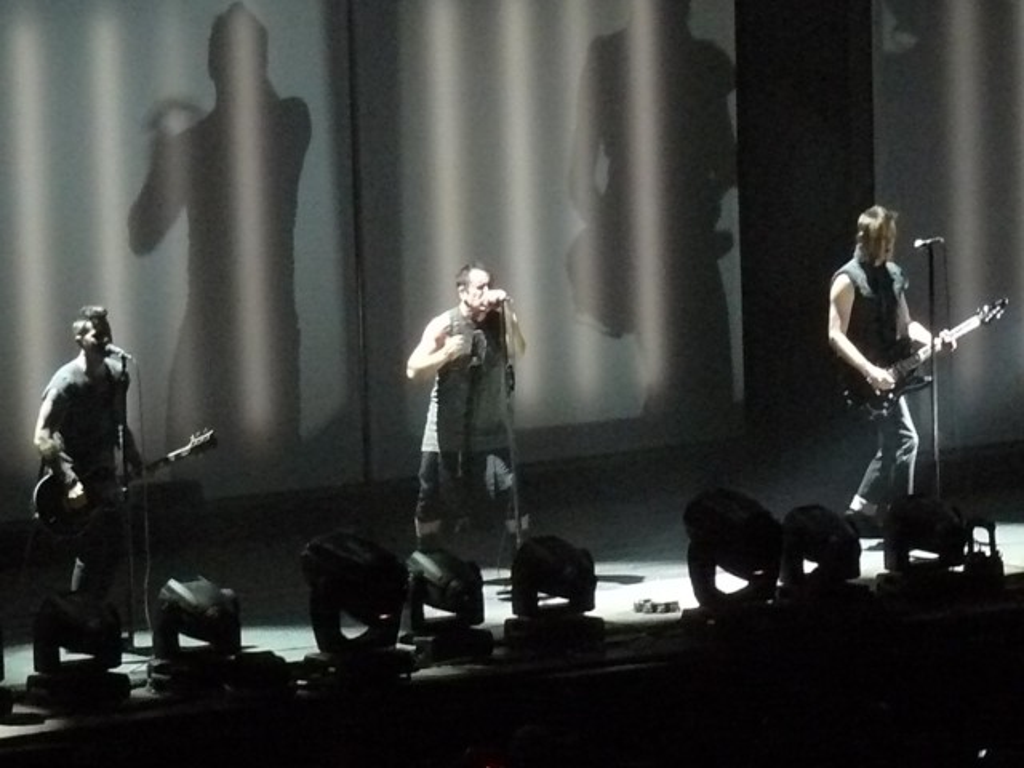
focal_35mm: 119
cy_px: 384
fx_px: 3520
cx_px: 512
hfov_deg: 16.6
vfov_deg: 12.5
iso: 400
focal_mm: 19.9
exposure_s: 1/40
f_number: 3.2
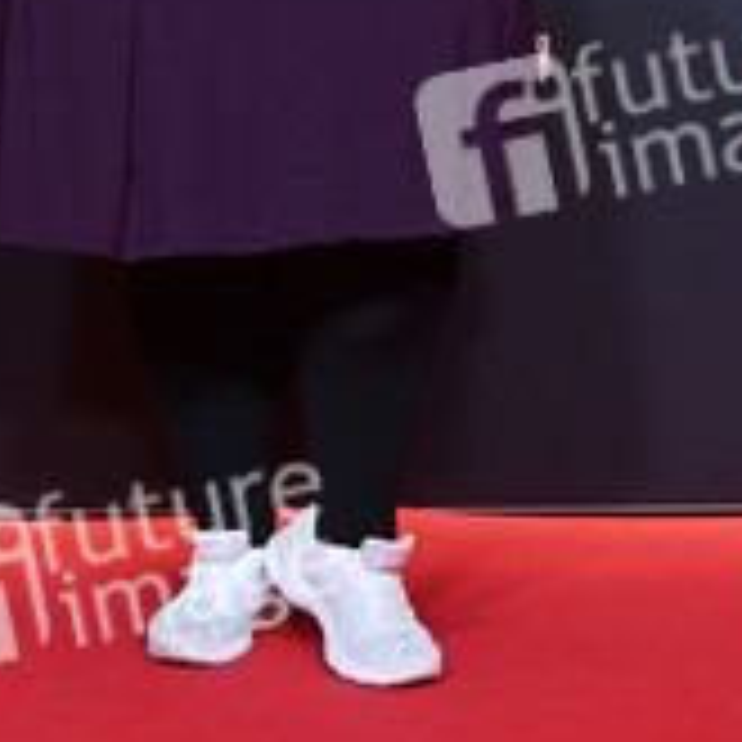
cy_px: -103
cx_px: 238
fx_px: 3492
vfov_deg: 11.9
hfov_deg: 12.1
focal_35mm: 144
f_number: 4
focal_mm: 70
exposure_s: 1/200
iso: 800
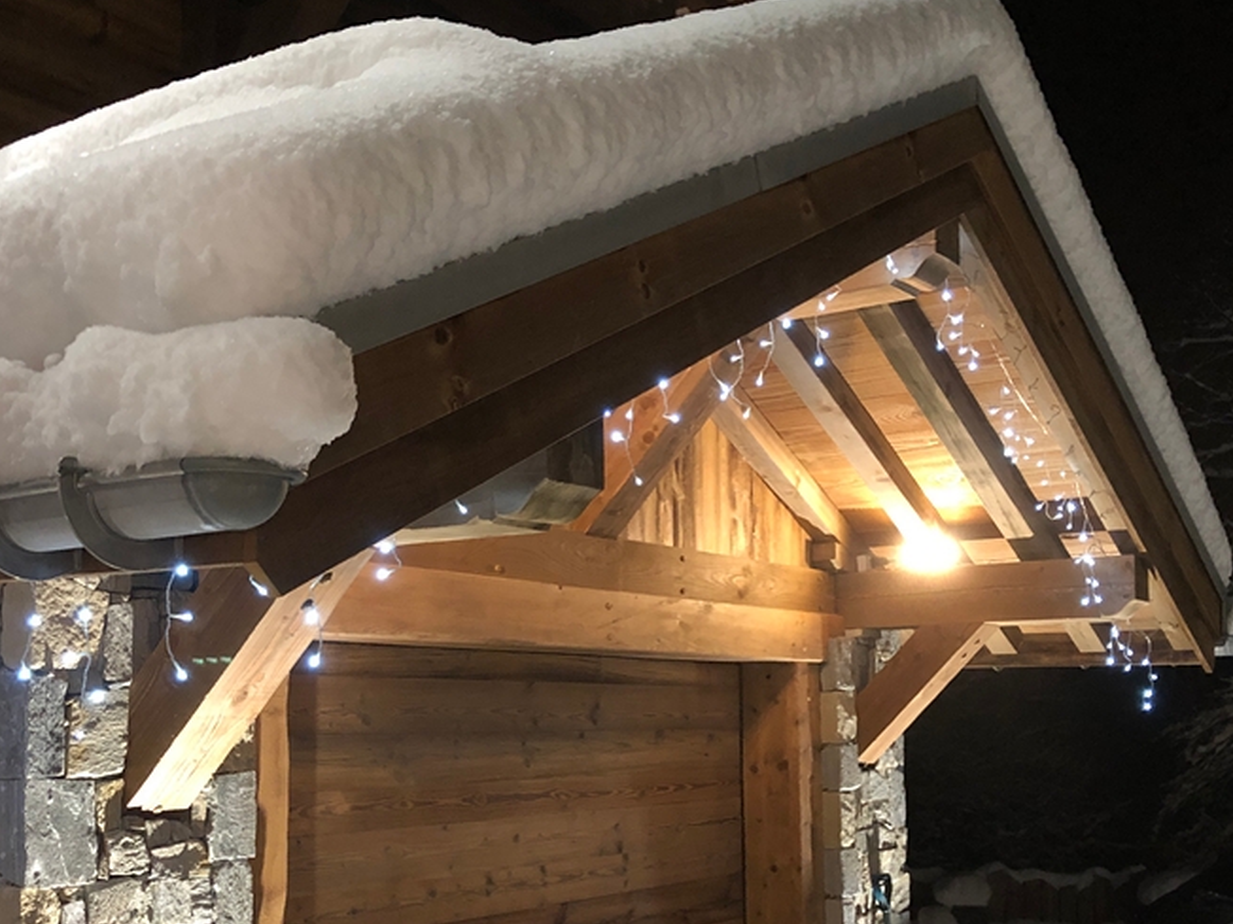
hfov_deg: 42.9
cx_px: 581
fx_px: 1567
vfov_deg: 32.6
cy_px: 618
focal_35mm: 44
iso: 100
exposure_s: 1/4
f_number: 1.8
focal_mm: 3.99
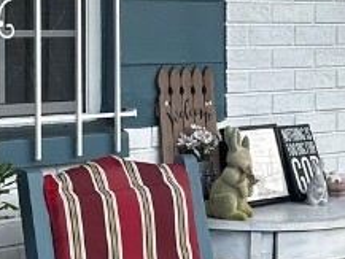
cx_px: 192
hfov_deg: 17.4
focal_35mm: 113
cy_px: 37
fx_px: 1127
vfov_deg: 13.0
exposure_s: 1/654
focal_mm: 6.86
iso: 80
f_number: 1.78
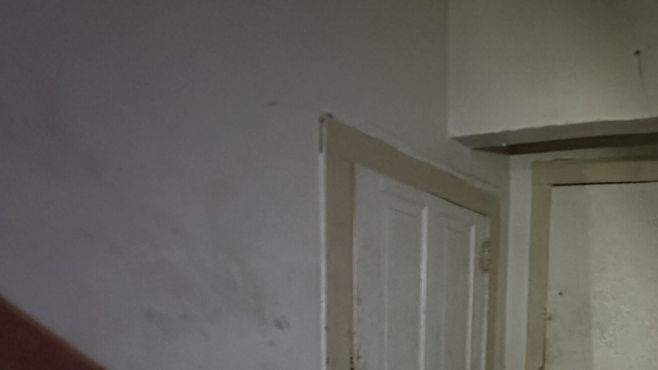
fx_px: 523
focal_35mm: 30
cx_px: 565
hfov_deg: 57.3
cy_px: 394
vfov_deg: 34.4
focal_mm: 2.22
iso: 1600
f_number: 2.2
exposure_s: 1/25
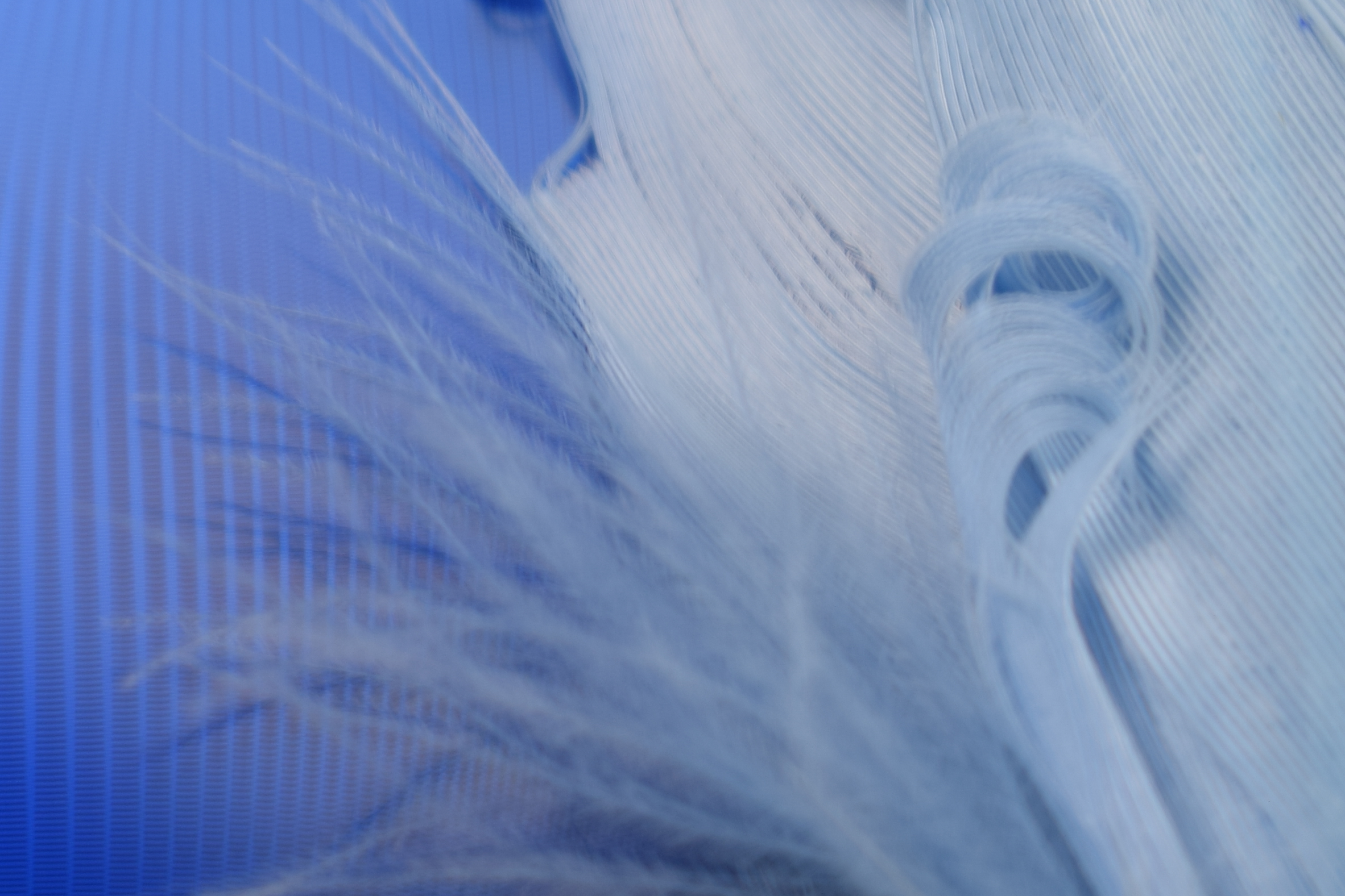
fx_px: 7818
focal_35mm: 209
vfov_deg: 6.5
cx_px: 313
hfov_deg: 9.8
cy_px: 54
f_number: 5.6
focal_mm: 55
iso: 100
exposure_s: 1/20
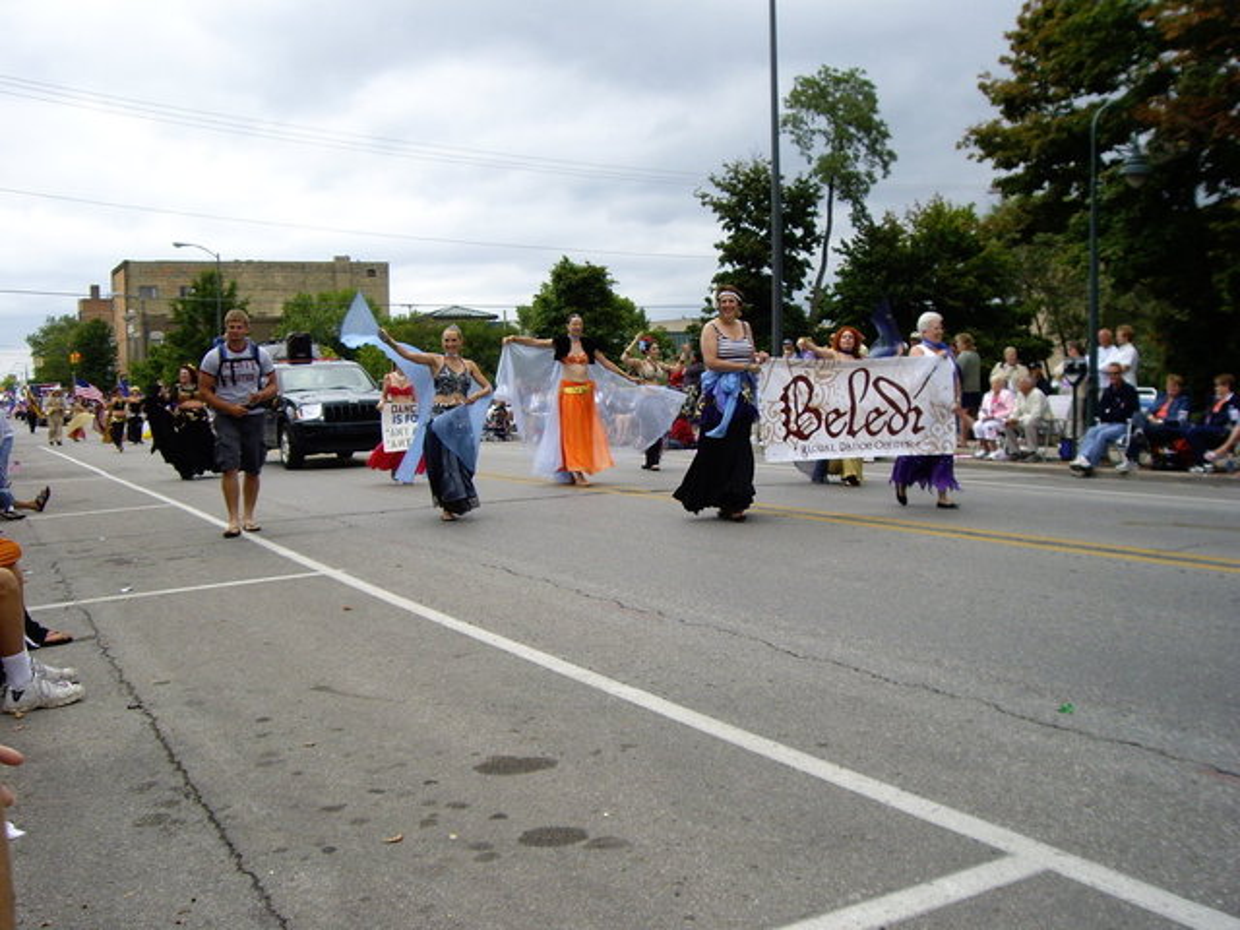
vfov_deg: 37.7
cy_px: 465
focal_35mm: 38
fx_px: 1361
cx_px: 620
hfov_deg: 49.0
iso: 100
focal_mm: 6.2
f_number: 4.3
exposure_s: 1/320
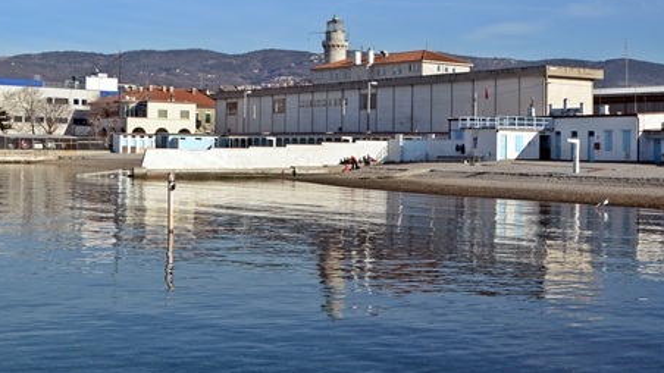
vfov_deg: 23.5
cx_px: 269
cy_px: 65
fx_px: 880
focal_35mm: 50
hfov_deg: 41.2
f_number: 8
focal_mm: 18
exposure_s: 1/1000
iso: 200
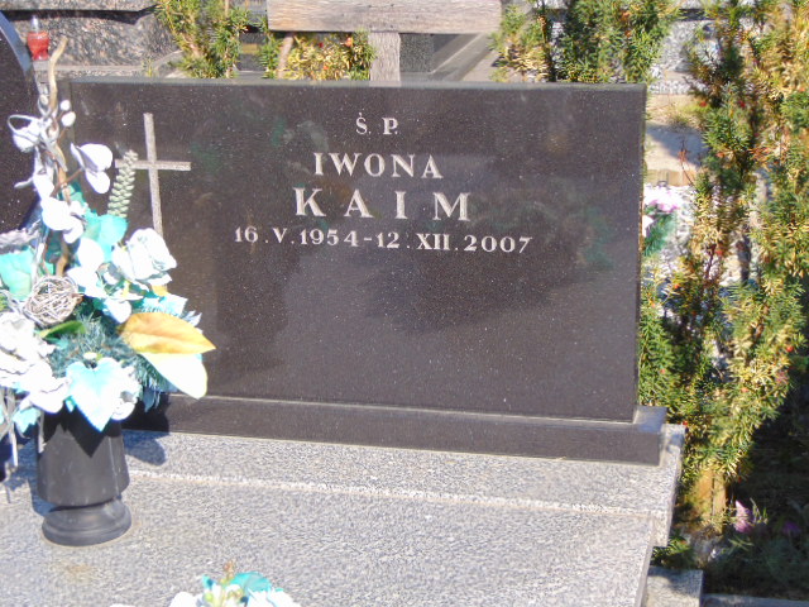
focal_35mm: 71
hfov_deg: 27.4
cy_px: 304
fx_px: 1659
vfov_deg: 20.7
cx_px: 404
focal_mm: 12.8
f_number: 9.6
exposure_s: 1/400
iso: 80
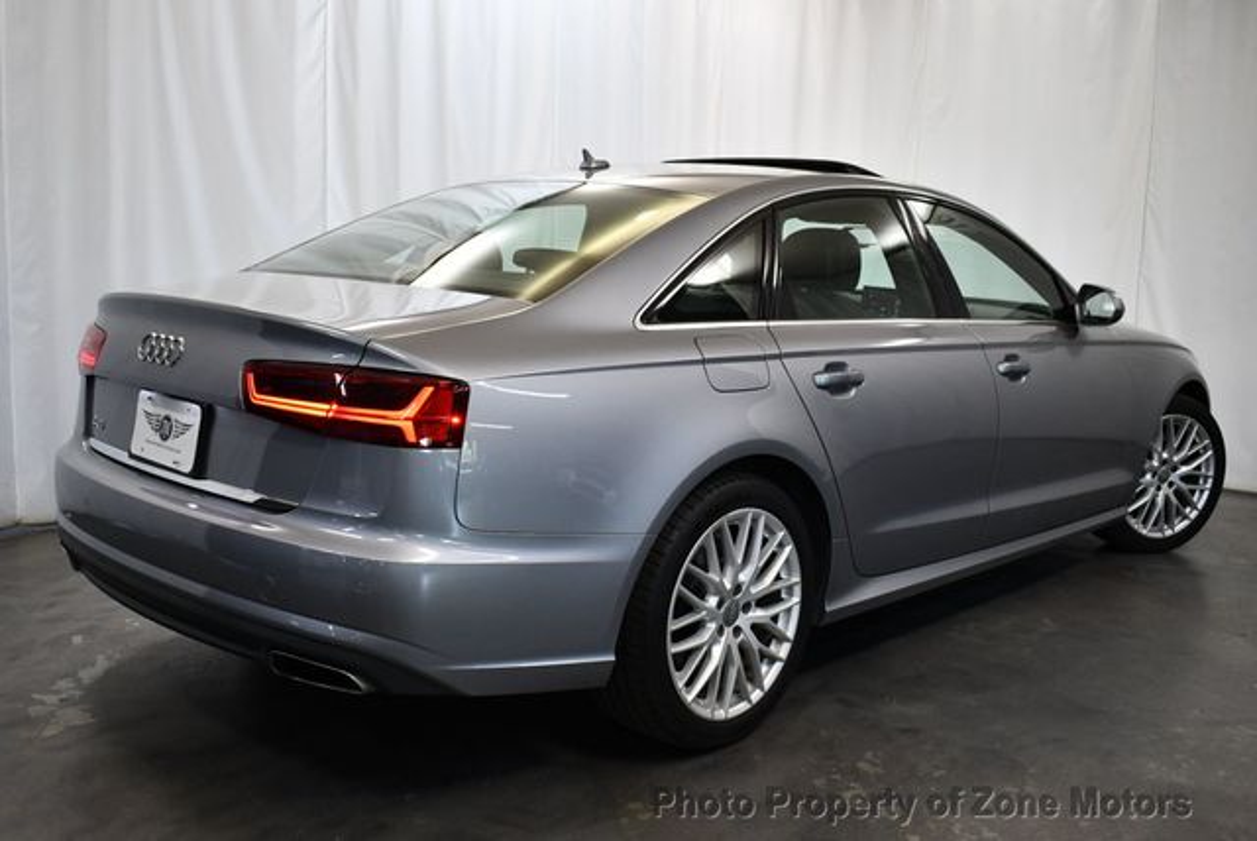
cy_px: 420
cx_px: 628
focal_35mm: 36
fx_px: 1258
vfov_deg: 36.9
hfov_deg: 53.1
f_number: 3.5
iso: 800
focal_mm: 18
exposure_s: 1/200
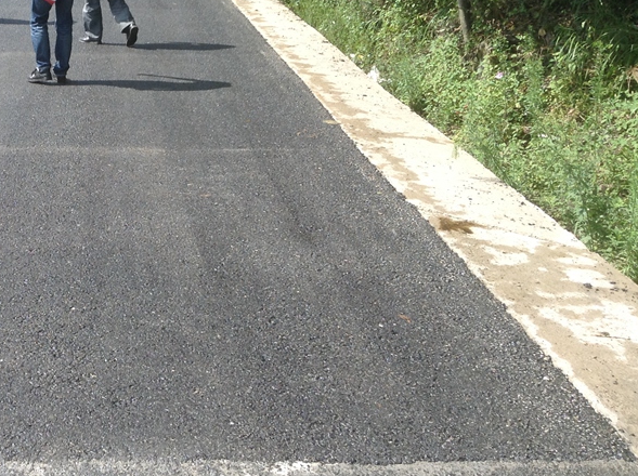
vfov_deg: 25.8
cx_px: 109
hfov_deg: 33.2
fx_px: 1031
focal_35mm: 56
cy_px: 130
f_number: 2.4
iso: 32
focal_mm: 3.3
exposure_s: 1/562
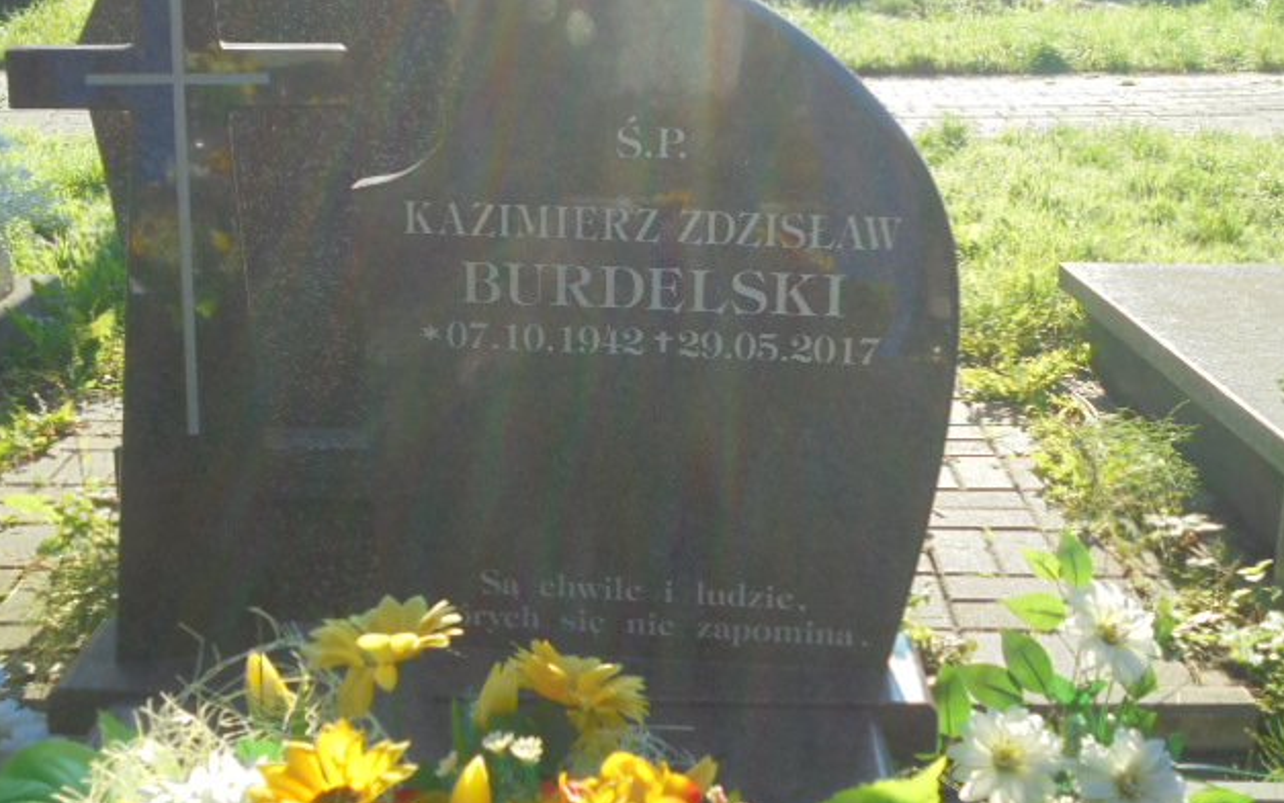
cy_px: 389
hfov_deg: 38.2
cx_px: 649
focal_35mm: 53
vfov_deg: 24.4
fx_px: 1855
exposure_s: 1/200
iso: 100
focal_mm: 8.9
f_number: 4.8
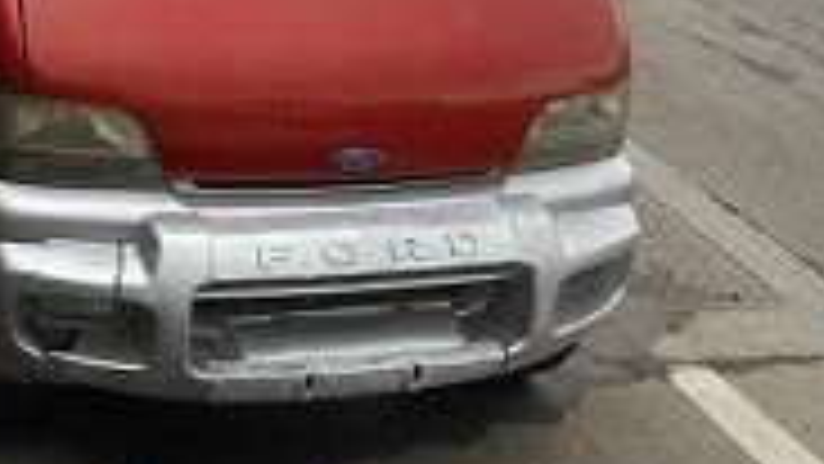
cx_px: 200
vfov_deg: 21.1
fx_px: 1202
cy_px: -2
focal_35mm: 55
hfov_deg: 36.9
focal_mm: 4.5
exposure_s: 1/160
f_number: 3.2
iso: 80
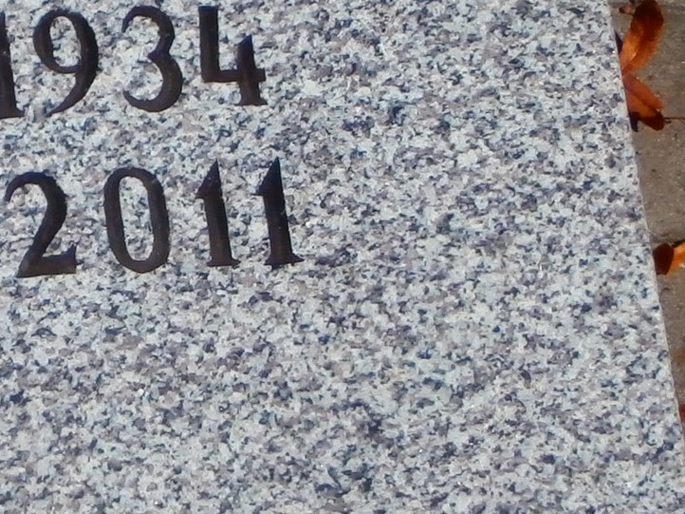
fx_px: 3857
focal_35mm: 195
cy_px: -190
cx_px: -142
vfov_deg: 7.5
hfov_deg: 10.0
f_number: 4.2
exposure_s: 1/1600
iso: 100
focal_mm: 8.29
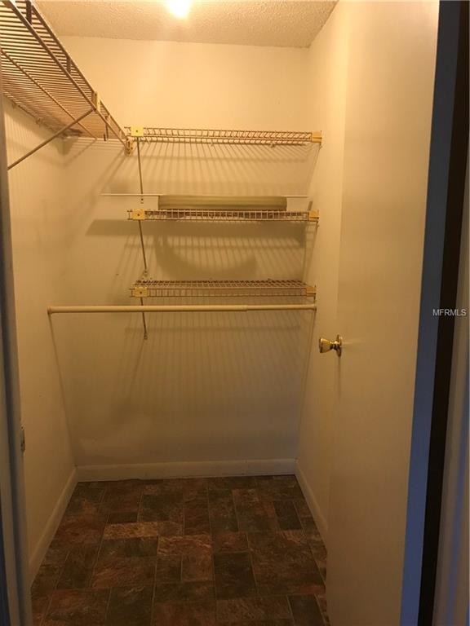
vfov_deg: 63.4
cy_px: 313
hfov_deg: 49.7
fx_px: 507
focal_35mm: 28
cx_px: 235
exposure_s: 1/15
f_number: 1.8
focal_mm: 3.99
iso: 50
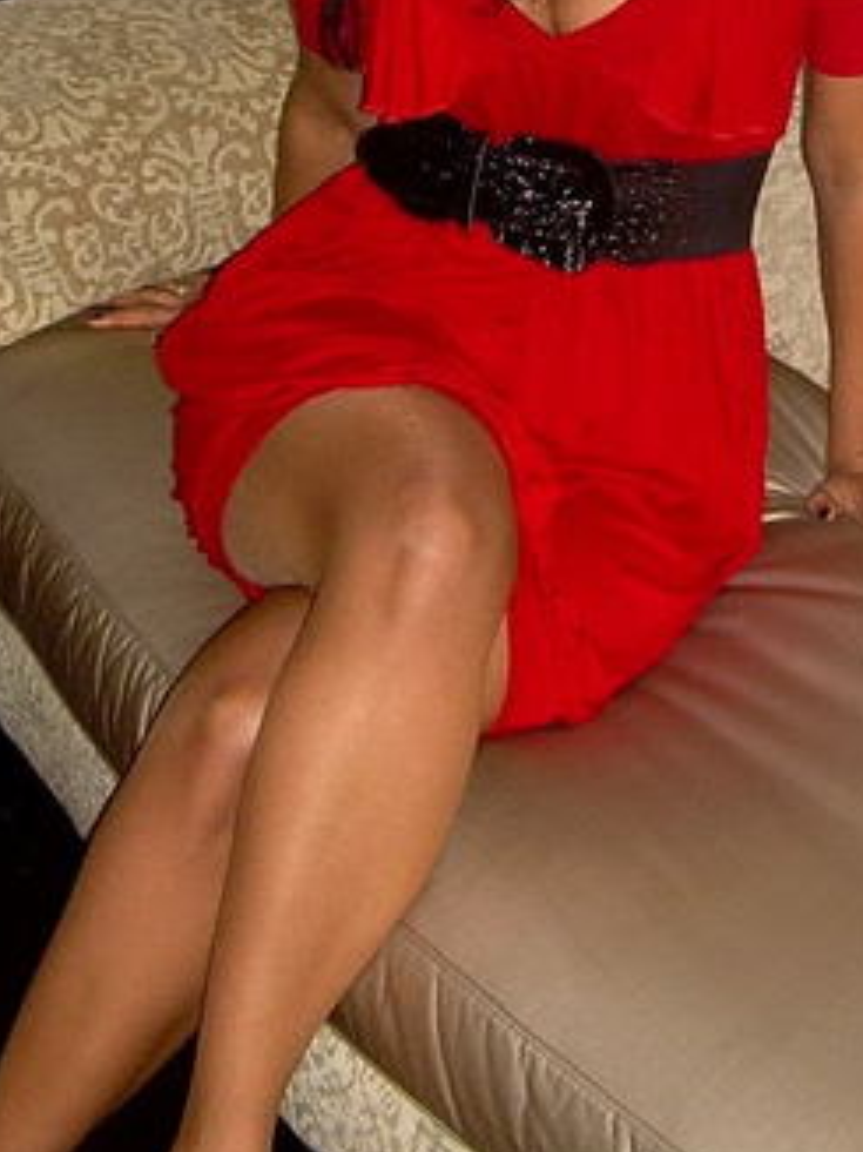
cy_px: 102
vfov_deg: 20.6
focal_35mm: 93
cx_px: 588
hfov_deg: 15.8
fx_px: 3093
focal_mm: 6.3
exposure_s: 1/60
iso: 100
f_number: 2.8
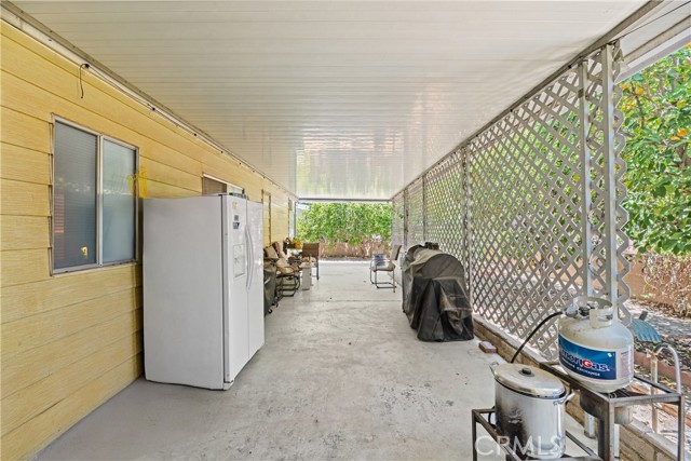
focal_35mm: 14
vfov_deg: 81.2
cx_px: 346
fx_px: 269
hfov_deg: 104.2
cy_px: 230
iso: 320
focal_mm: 14
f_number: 8
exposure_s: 1/6
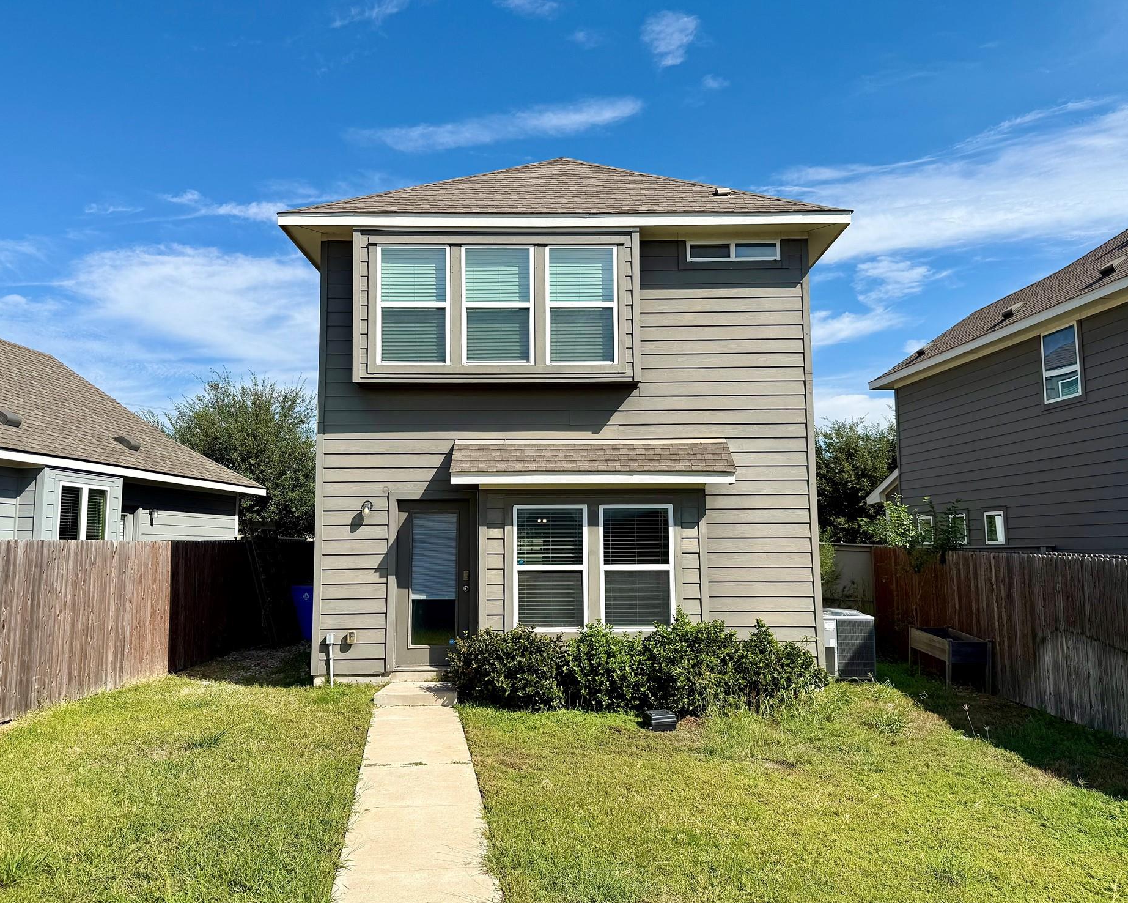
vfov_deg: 54.9
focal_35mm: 26
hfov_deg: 66.0
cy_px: 450
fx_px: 868
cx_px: 566
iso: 80
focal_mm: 6.76
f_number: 1.78
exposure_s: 1/5714
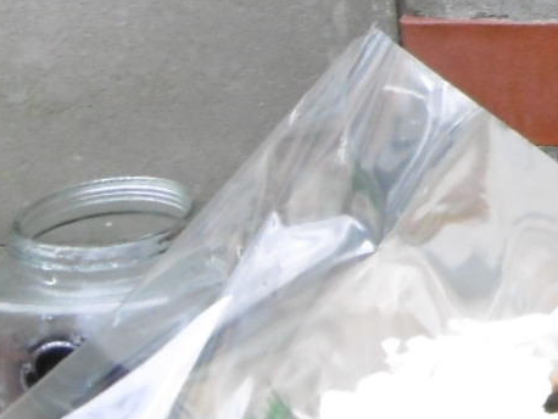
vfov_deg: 9.9
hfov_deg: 12.0
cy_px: -317
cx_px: 1194
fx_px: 2306
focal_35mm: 143
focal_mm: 5.8
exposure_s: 1/60
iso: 250
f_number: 3.5
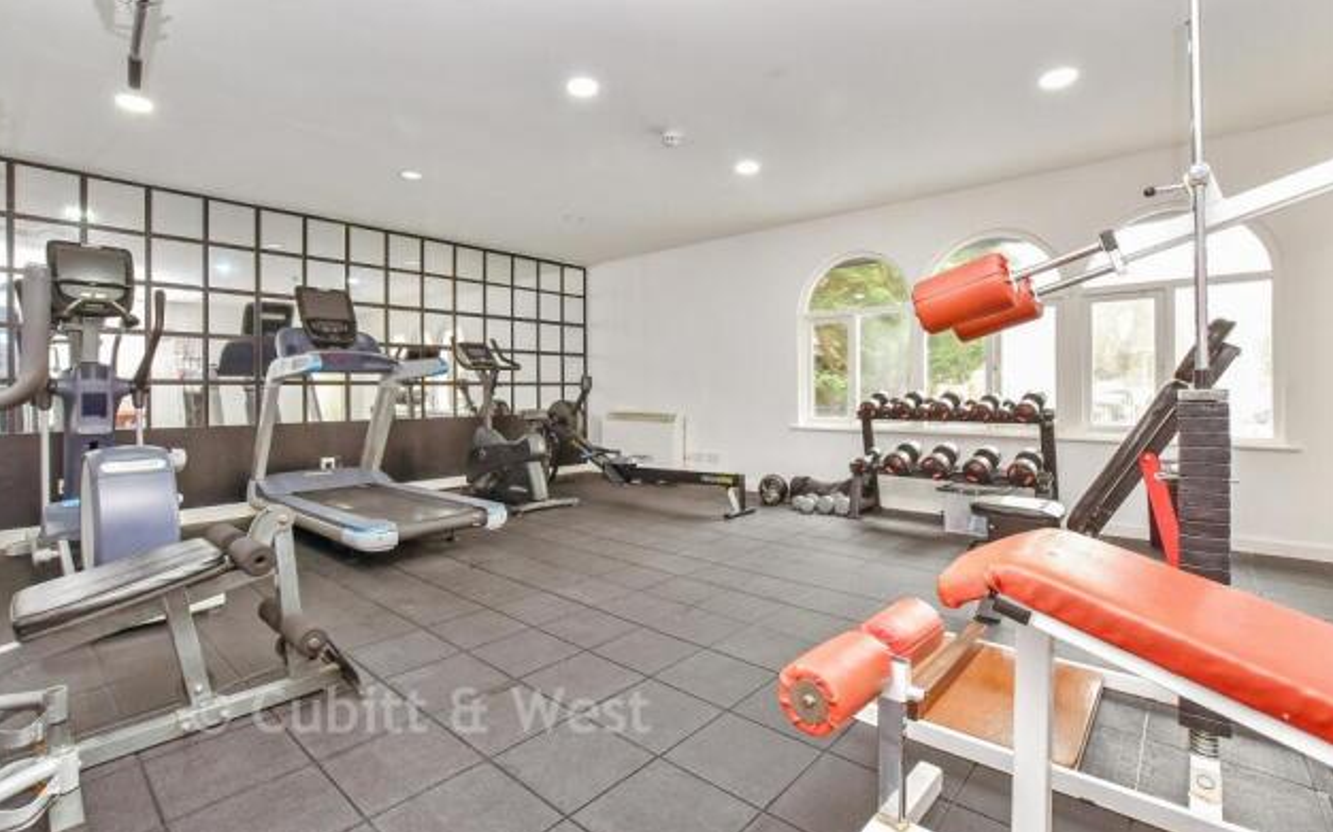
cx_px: 642
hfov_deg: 97.8
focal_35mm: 16
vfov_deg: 71.2
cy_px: 393
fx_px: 581
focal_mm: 10
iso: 320
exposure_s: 1/13
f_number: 8
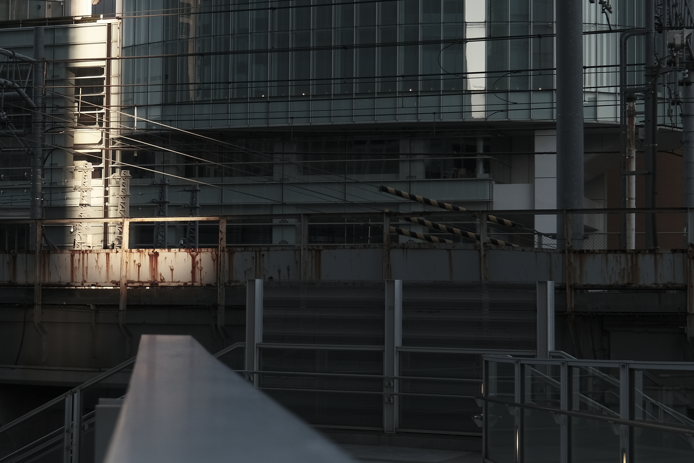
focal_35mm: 80
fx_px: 1542
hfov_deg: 25.1
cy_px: 211
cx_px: 194
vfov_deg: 17.1
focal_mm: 24
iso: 160
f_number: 8
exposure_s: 1/100
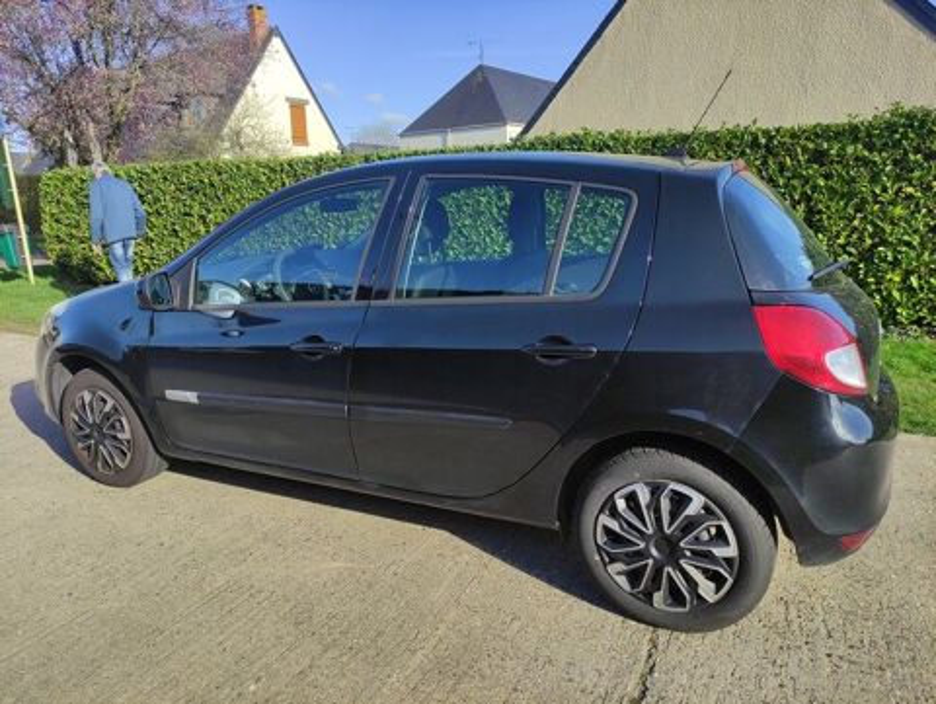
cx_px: 468
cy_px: 352
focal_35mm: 25
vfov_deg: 55.0
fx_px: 677
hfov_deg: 69.3
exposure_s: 1/1302
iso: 100
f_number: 1.89
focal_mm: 5.43
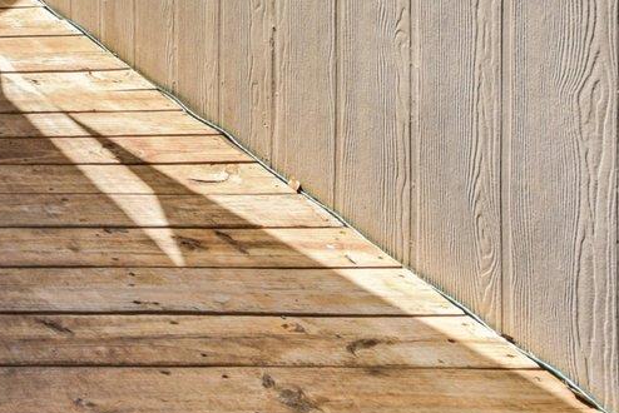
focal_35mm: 58
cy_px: -308
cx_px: -421
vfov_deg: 18.7
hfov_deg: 23.3
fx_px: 998
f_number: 8
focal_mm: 14
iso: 100
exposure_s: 1/160
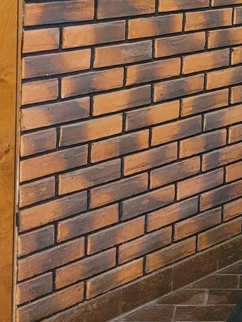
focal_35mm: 83
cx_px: 363
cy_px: -11
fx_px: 773
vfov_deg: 22.5
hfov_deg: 16.2
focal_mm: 5.4
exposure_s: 1/30
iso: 640
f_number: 1.8
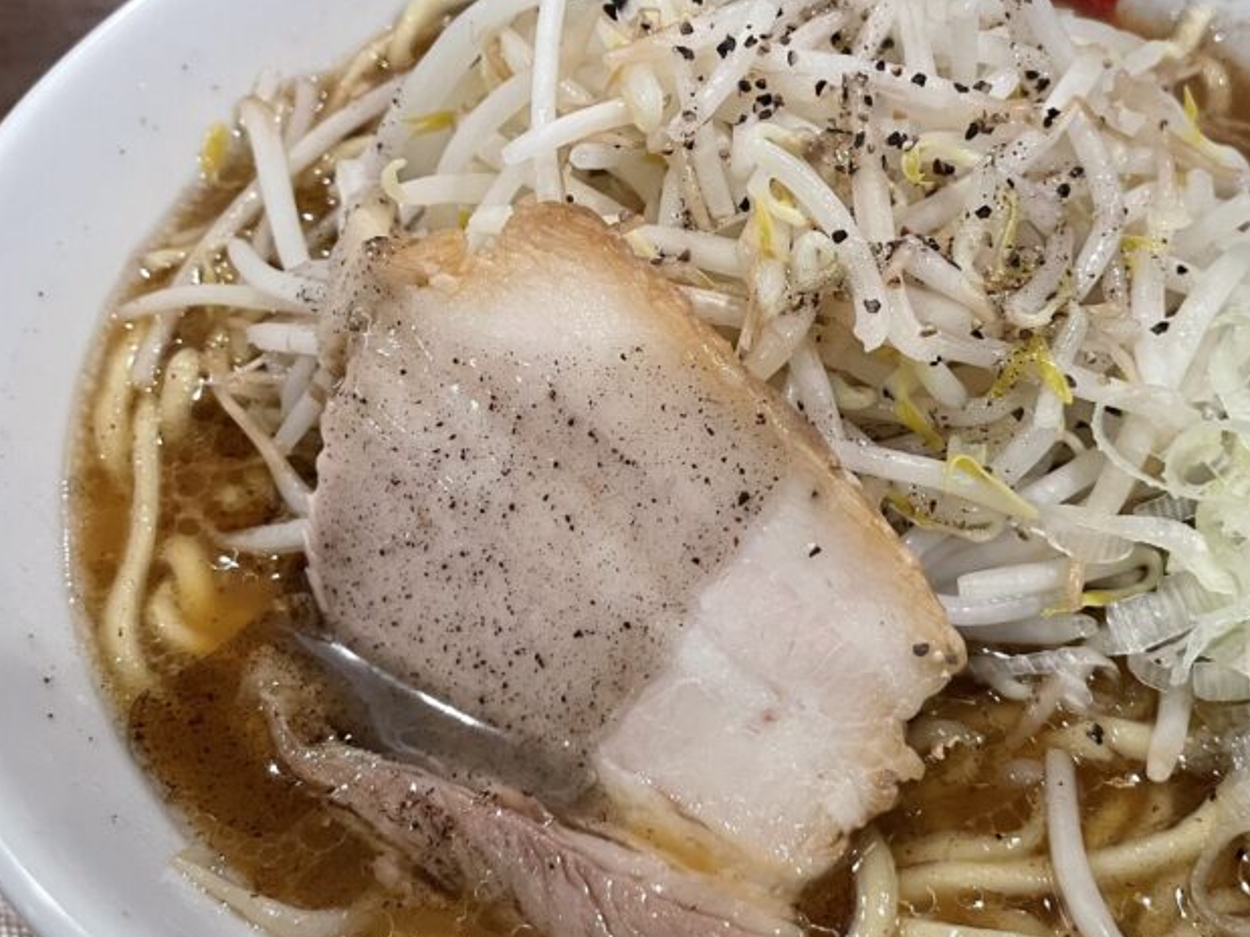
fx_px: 1552
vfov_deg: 33.5
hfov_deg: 43.4
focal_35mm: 43
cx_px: 796
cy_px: 398
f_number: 1.6
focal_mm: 4.2
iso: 250
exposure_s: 1/50
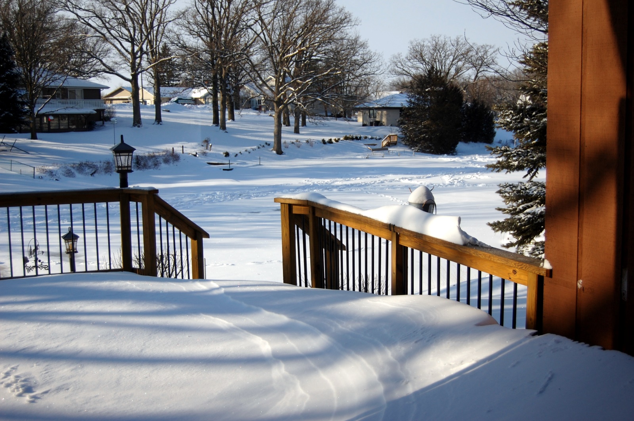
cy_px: 210
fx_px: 844
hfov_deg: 41.2
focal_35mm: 48
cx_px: 317
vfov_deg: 28.0
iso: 200
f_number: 4.5
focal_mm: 32
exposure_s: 1/1000
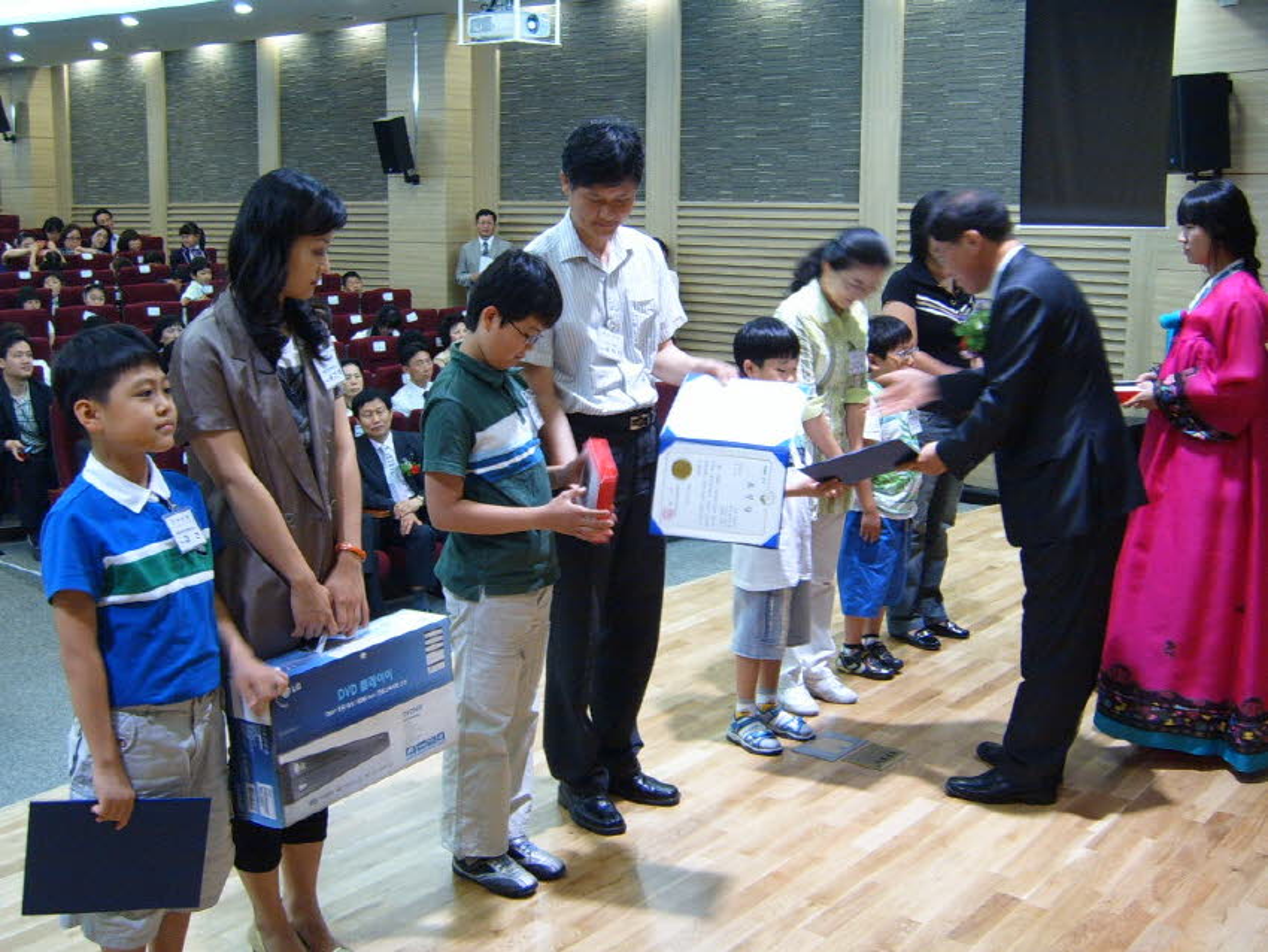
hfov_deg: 50.1
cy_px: 476
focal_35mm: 37
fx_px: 1356
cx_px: 634
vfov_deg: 38.7
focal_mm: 6.2
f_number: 2.9
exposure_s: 1/10
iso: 141
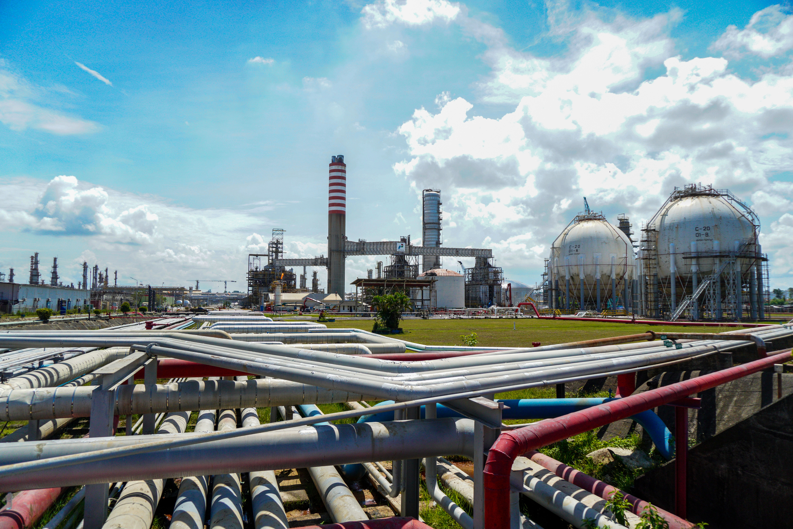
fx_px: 529
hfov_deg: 73.7
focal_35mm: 24
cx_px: 396
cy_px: 264
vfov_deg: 53.1
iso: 640
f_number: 4
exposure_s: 1/4000
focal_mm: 16
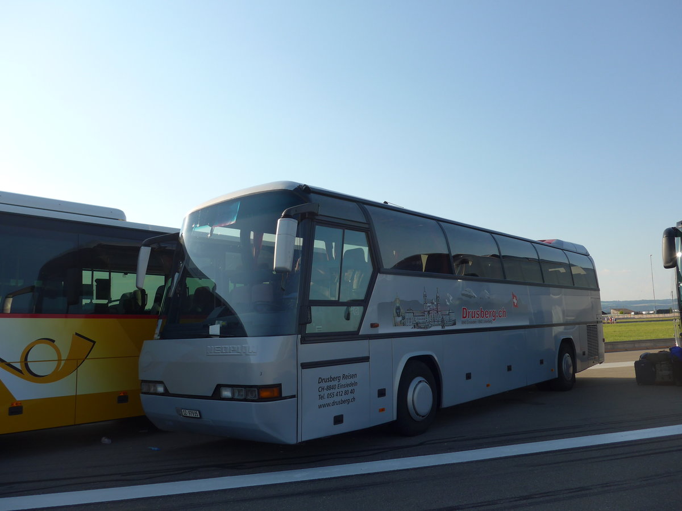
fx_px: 571
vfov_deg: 48.2
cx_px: 341
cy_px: 256
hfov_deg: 61.7
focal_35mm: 29
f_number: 2.8
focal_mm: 6
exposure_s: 1/1300
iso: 80
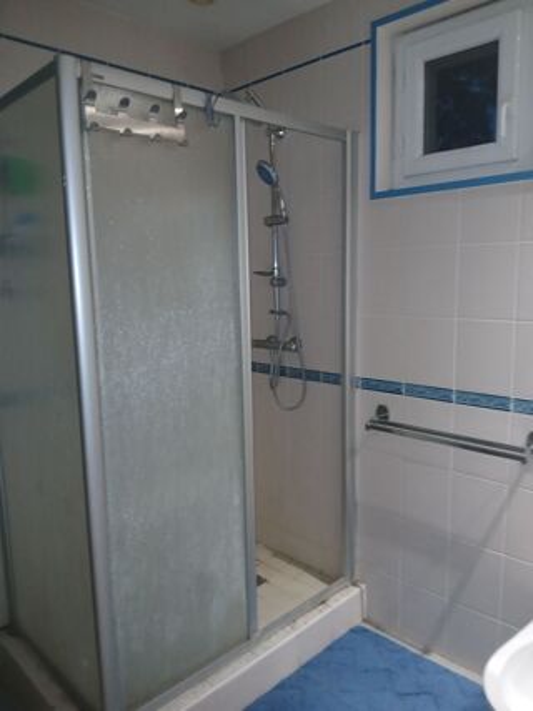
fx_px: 534
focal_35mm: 26
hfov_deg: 53.0
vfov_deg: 67.3
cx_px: 266
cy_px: 356
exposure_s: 1/33.3
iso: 200
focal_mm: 3.98
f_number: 1.8
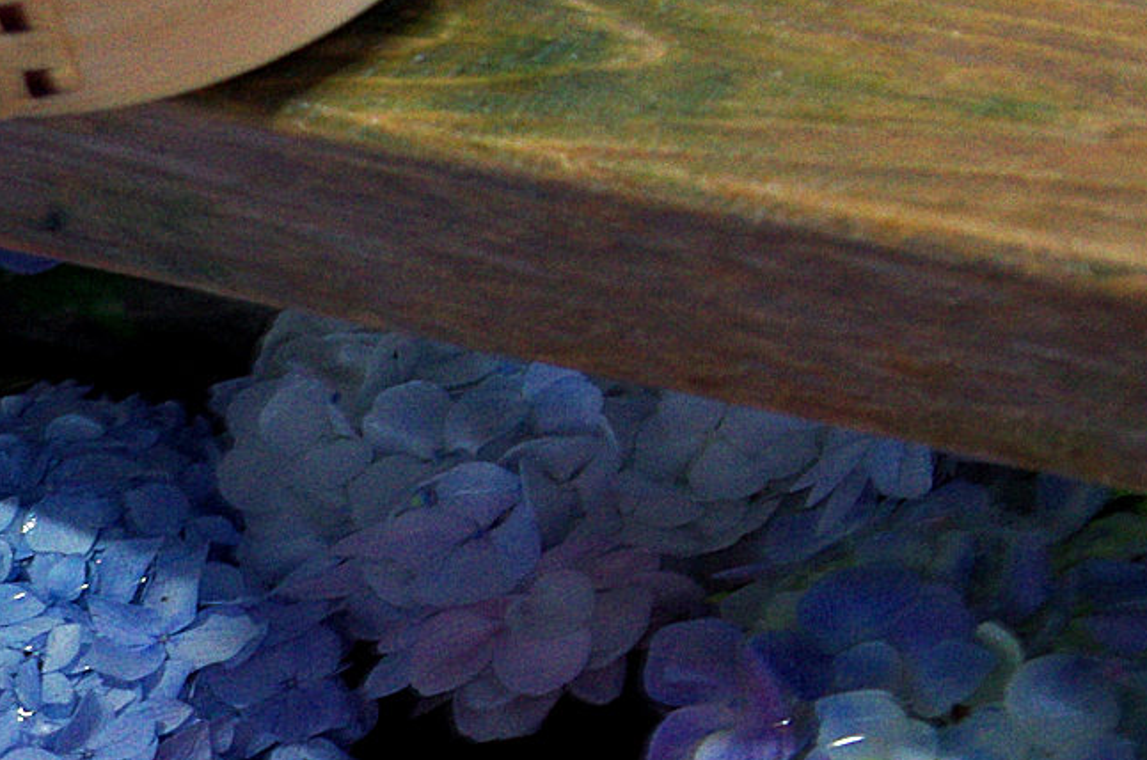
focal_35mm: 203
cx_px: -545
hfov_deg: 9.9
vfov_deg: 6.7
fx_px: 6455
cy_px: 797
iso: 1600
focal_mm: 43
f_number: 4
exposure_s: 1/20
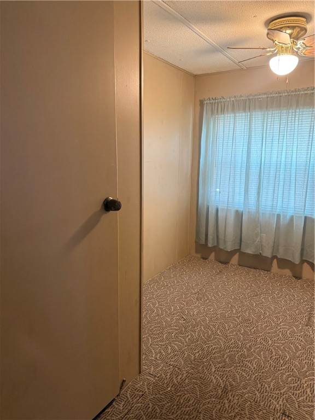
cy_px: 210
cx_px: 158
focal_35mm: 24
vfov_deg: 71.6
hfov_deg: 56.8
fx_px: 291
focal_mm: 6.76
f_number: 1.78
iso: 500
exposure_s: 1/60
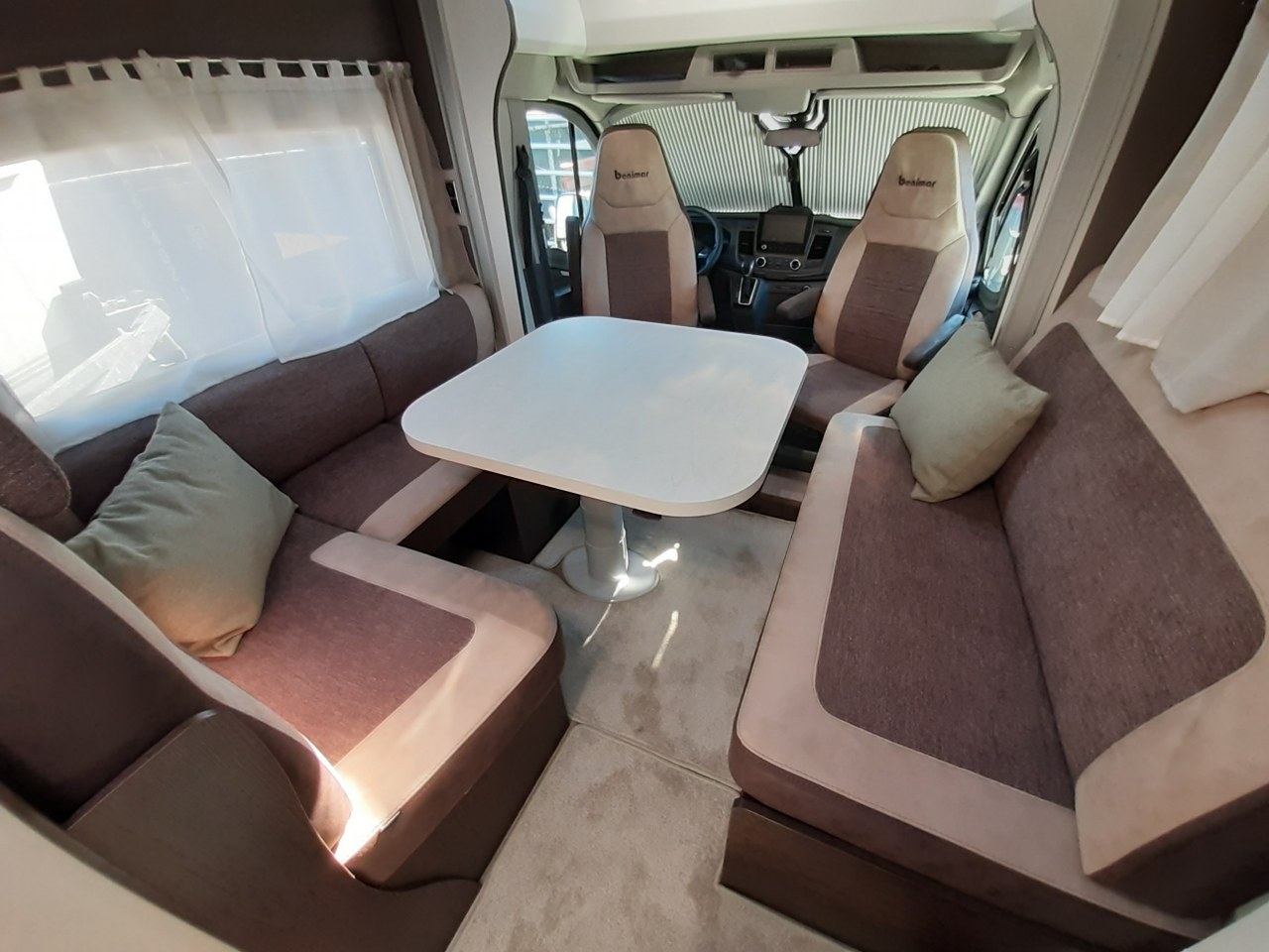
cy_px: 476
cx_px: 634
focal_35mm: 13
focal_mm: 1.13
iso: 64
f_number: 2.2
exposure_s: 1/50
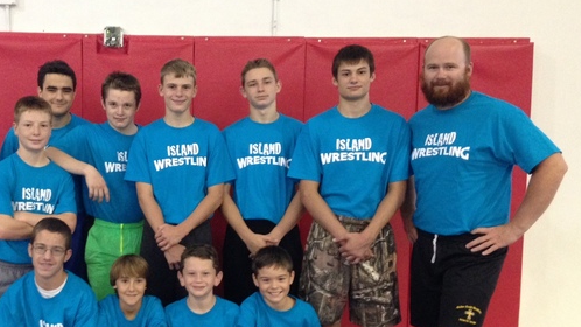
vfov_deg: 23.0
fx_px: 801
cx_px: 173
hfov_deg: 39.2
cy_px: 208
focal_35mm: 52
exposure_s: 1/15
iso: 320
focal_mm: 4.12
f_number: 2.4
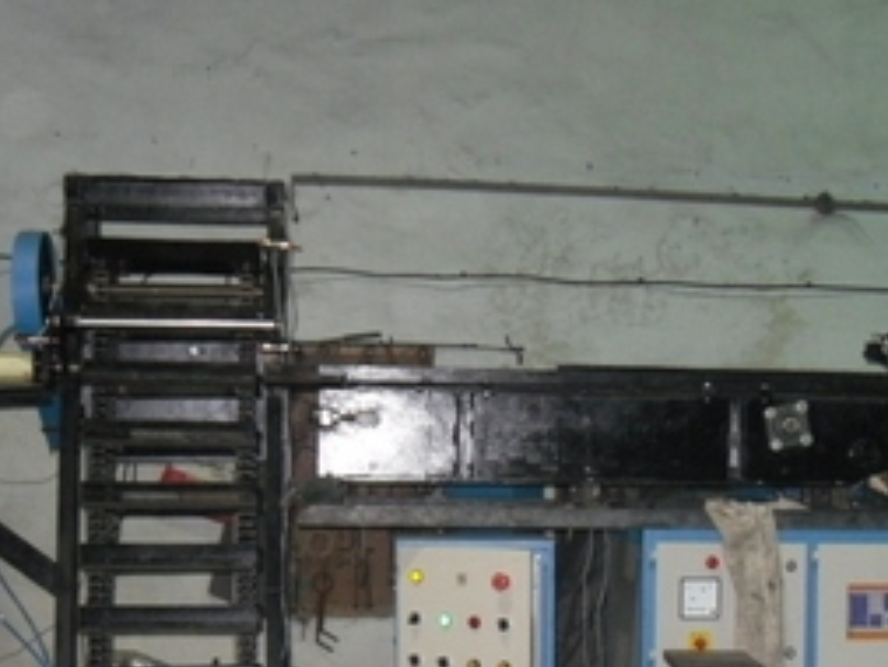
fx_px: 2284
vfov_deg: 16.4
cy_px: 577
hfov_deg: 21.8
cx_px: 667
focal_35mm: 89
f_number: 3.5
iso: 400
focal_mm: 6.3
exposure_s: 1/45
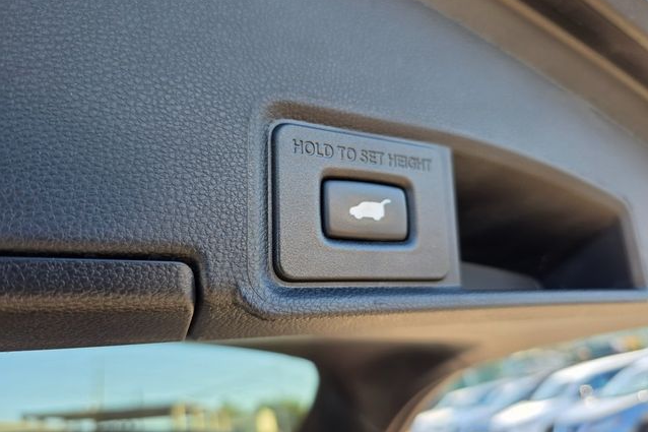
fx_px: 432
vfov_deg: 53.1
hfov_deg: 73.8
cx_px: 324
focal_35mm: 24
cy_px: 205
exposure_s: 1/120
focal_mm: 6.3
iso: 20
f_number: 1.7
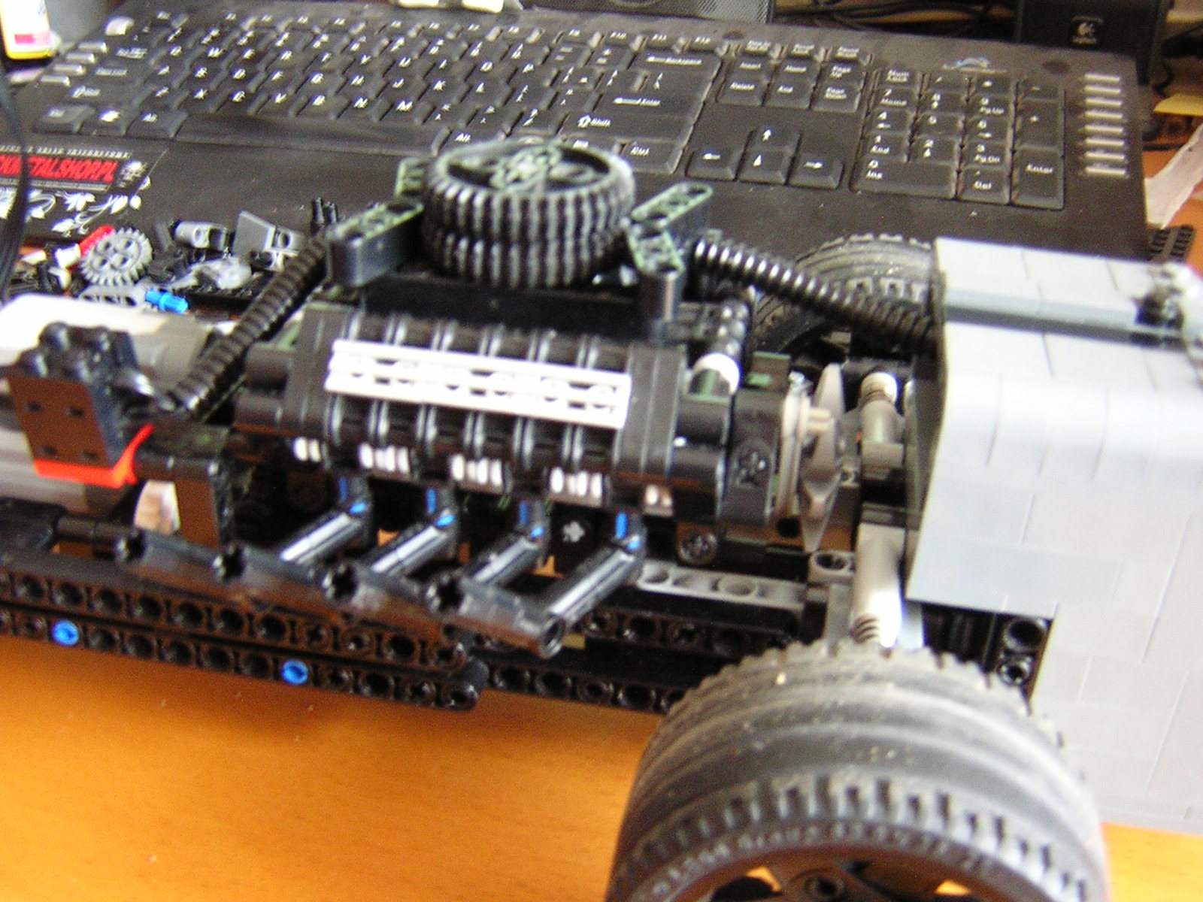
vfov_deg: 39.7
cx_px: 602
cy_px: 451
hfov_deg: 51.4
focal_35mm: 36
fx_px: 1251
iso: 400
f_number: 2.6
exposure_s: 1/1.7
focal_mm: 4.7
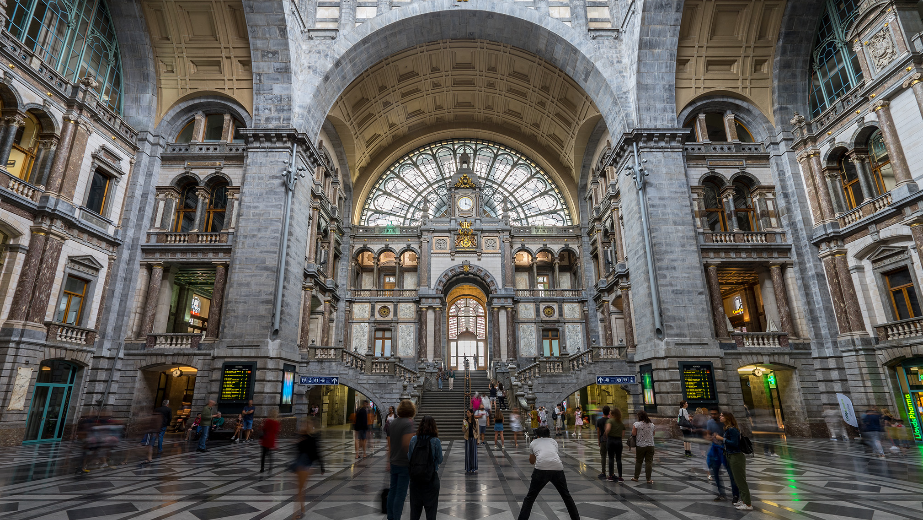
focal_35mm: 17
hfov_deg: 95.9
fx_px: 416
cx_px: 465
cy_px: 274
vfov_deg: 63.9
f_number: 16
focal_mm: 16
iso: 100
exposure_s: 1/1.43
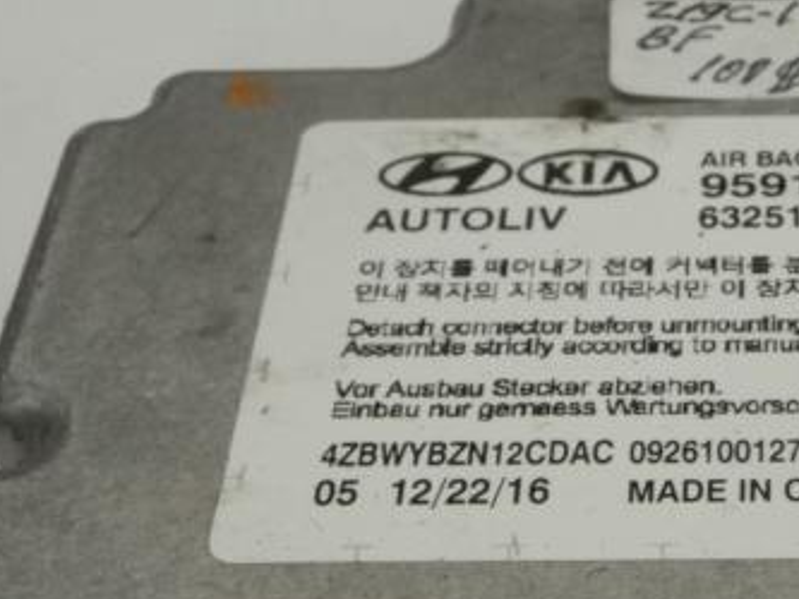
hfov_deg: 22.0
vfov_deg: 16.7
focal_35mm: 86
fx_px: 1986
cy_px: 633
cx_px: 789
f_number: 3.3
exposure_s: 1/30
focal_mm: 4.7
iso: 125
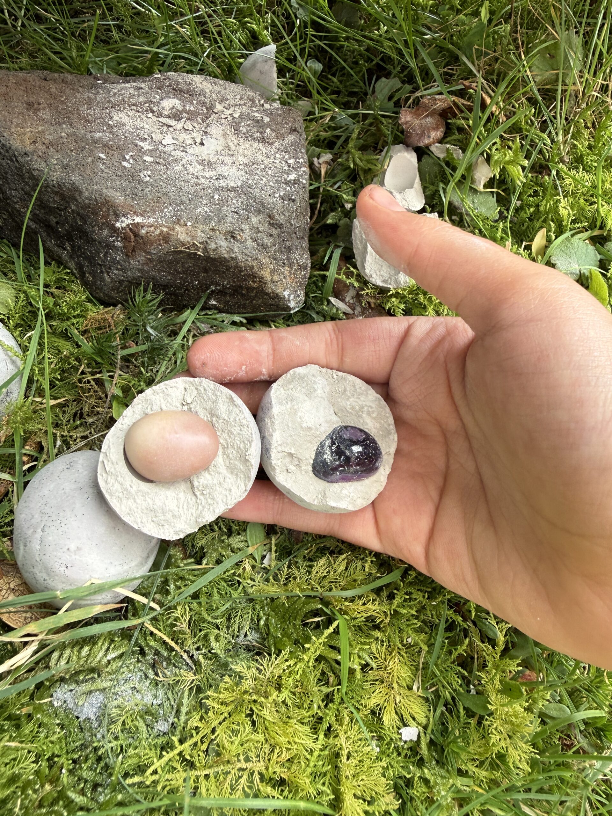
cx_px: 306
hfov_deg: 56.8
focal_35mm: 24
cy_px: 408
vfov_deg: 71.6
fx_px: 566
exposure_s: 1/99
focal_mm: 2.22
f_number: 2.2
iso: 125
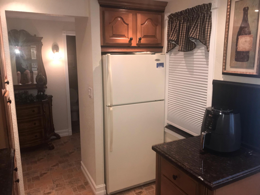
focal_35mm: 28
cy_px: 98
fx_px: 210
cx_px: 130
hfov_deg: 63.4
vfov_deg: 49.7
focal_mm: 3.99
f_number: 1.8
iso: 50
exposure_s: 1/30
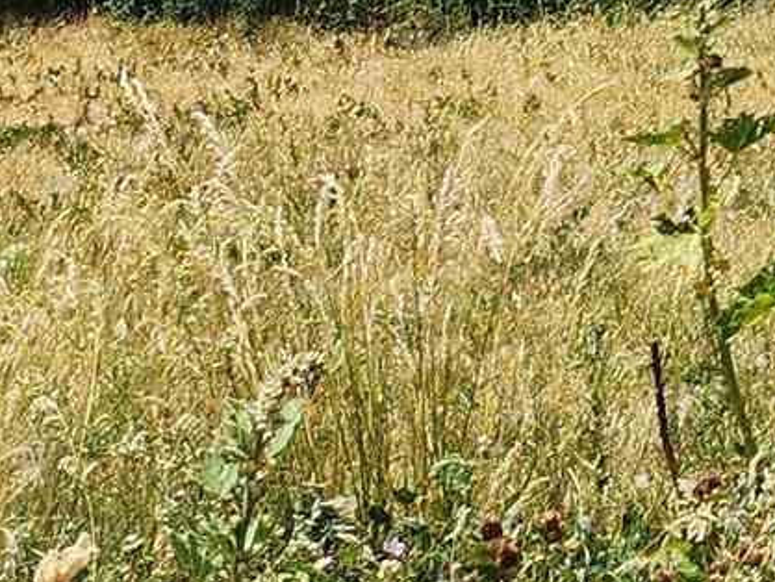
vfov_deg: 7.7
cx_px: 2609
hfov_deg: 8.7
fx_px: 3786
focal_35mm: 169
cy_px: -1129
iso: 12
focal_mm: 6.4
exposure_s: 1/1090
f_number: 1.8
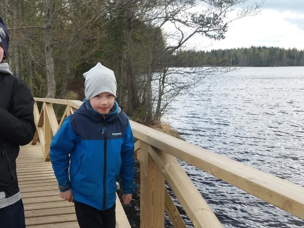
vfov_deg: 31.4
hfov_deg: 40.1
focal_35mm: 46
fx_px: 404
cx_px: 78
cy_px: 94
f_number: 1.9
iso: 64
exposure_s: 1/362
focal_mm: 3.7
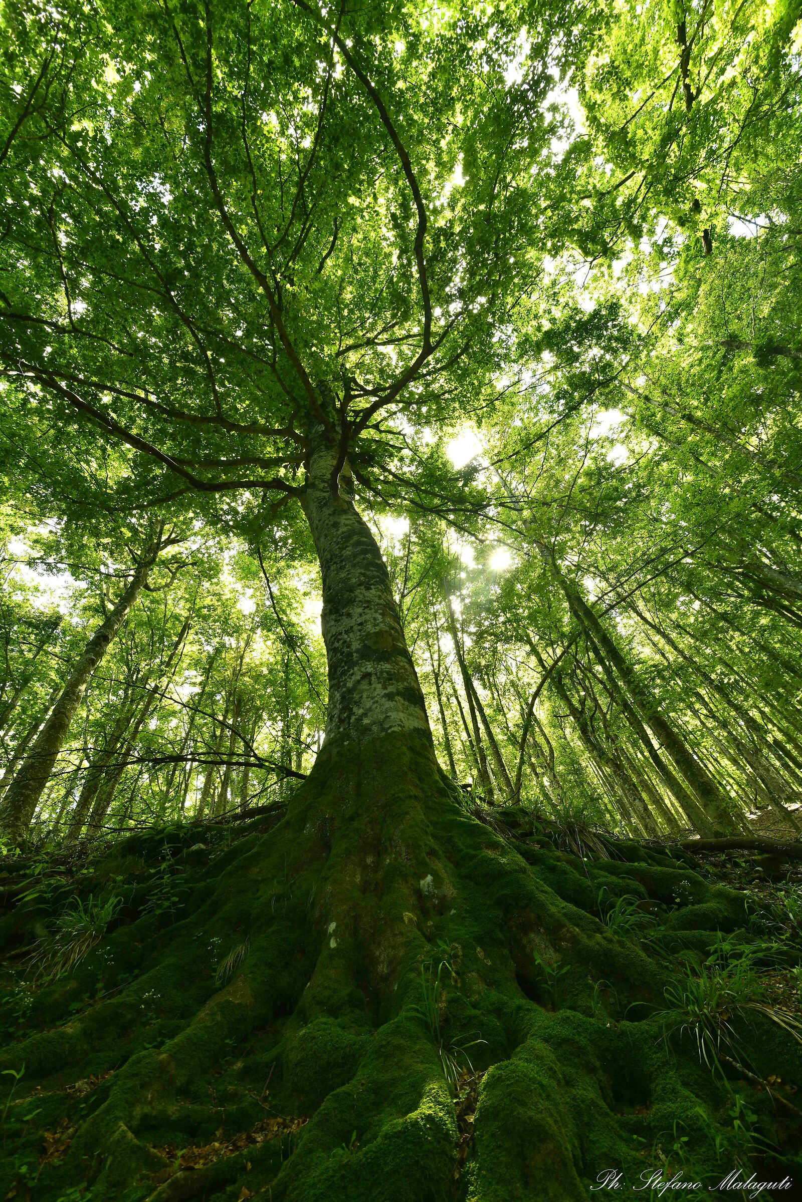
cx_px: 401
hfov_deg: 73.7
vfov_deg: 96.7
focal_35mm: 16
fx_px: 535
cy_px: 601
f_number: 7.1
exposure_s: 1/4
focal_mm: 16
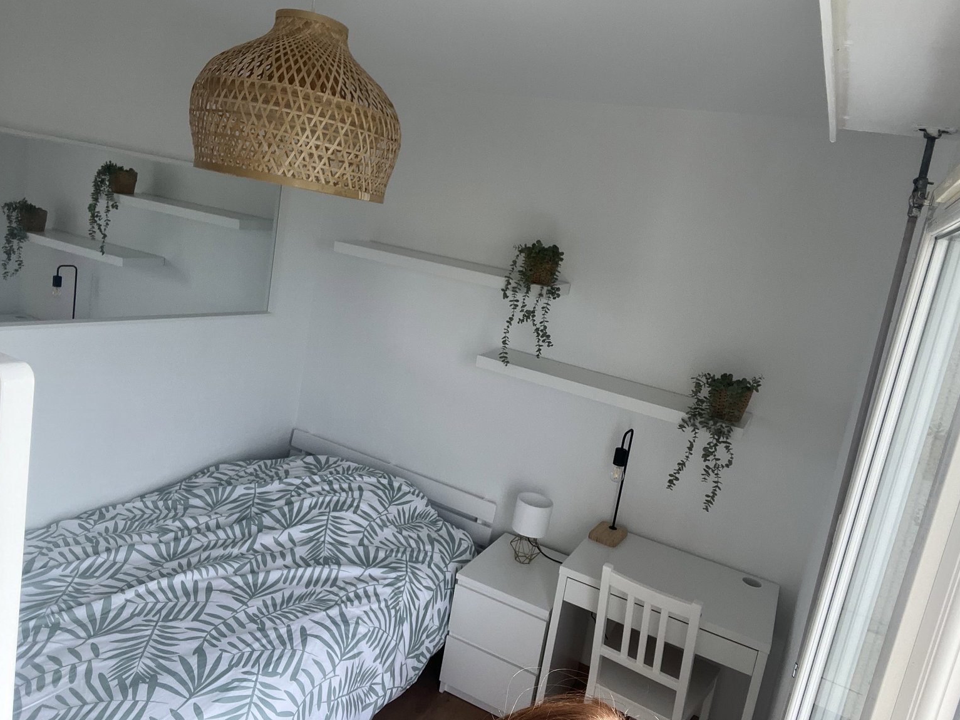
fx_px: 666
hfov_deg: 71.6
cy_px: 348
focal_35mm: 24
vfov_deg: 56.8
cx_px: 497
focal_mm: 2.71
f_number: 2.2
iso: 64
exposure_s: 1/121
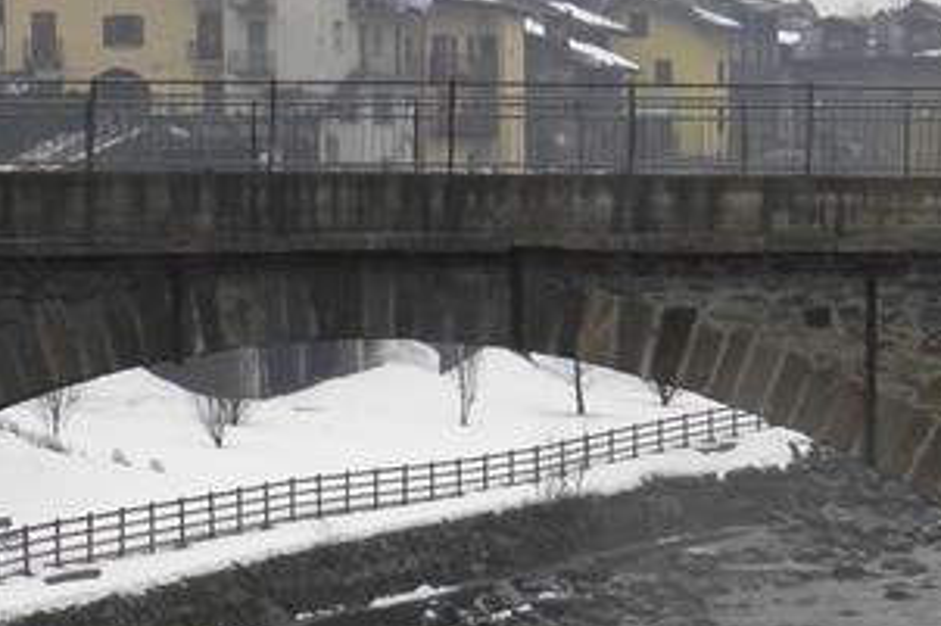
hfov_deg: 12.0
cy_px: 561
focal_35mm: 171
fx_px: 4467
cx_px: 564
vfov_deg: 8.0
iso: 50
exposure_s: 1/80
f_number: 4.7
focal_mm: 11.2
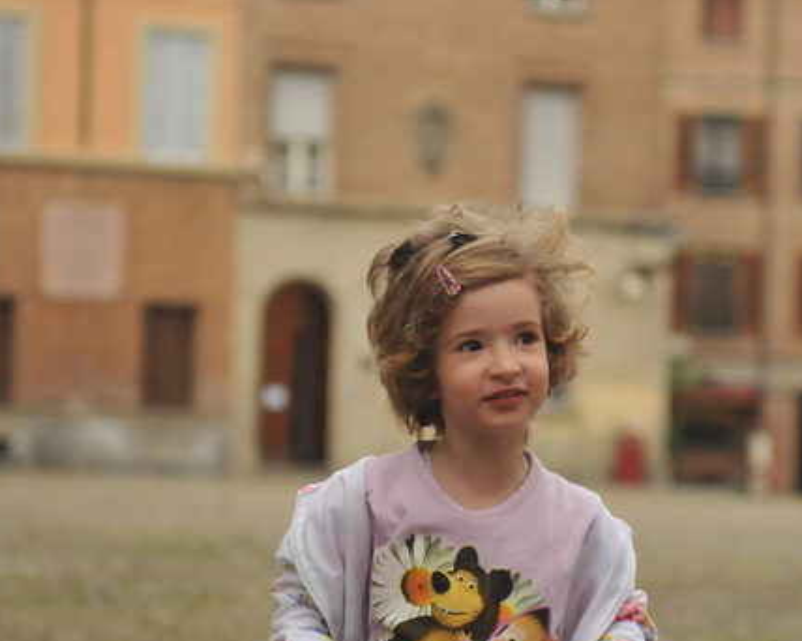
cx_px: 485
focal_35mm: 138
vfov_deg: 11.2
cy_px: 337
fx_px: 3274
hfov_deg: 14.0
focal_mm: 70
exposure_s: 1/5000
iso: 1000
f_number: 2.8
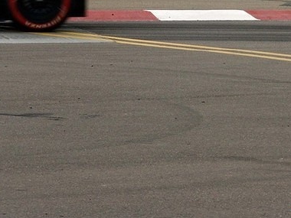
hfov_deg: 5.9
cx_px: 227
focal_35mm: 333
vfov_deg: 4.5
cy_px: 2
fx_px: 2799
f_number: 5.6
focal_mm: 39.98
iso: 100
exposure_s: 1/750
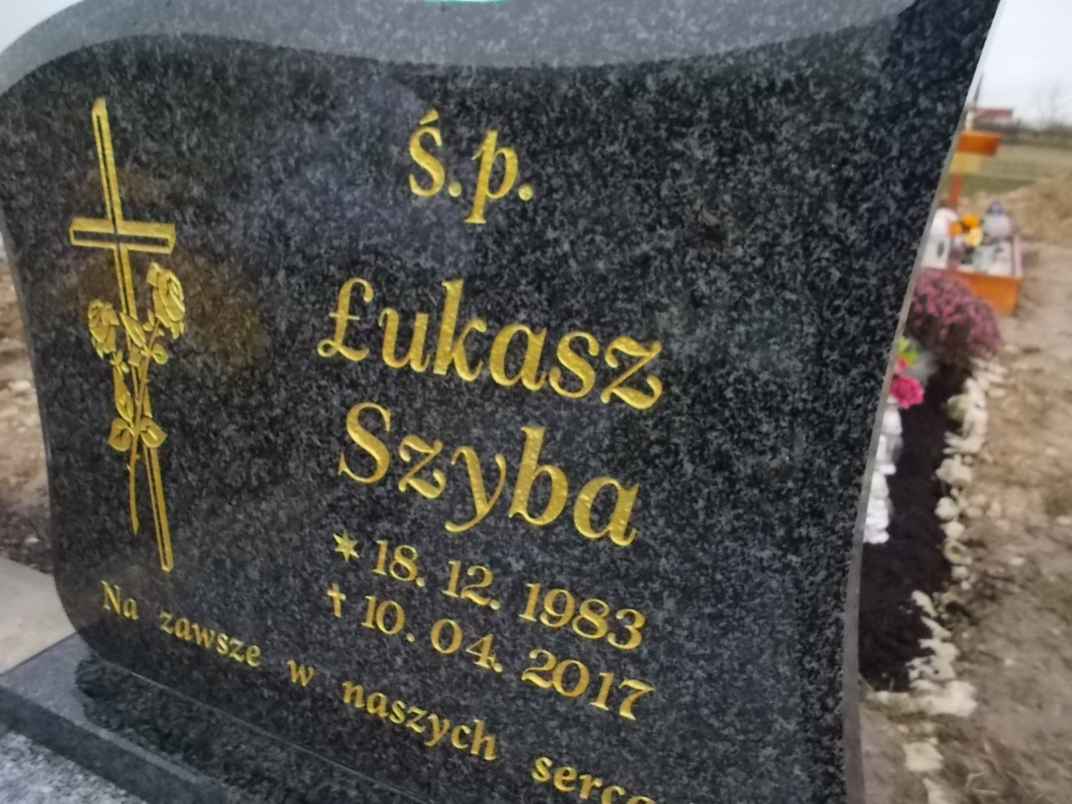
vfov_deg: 53.1
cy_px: 402
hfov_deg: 67.3
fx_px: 805
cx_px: 536
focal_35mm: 26
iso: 400
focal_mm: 4.6
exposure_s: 1/200
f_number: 8
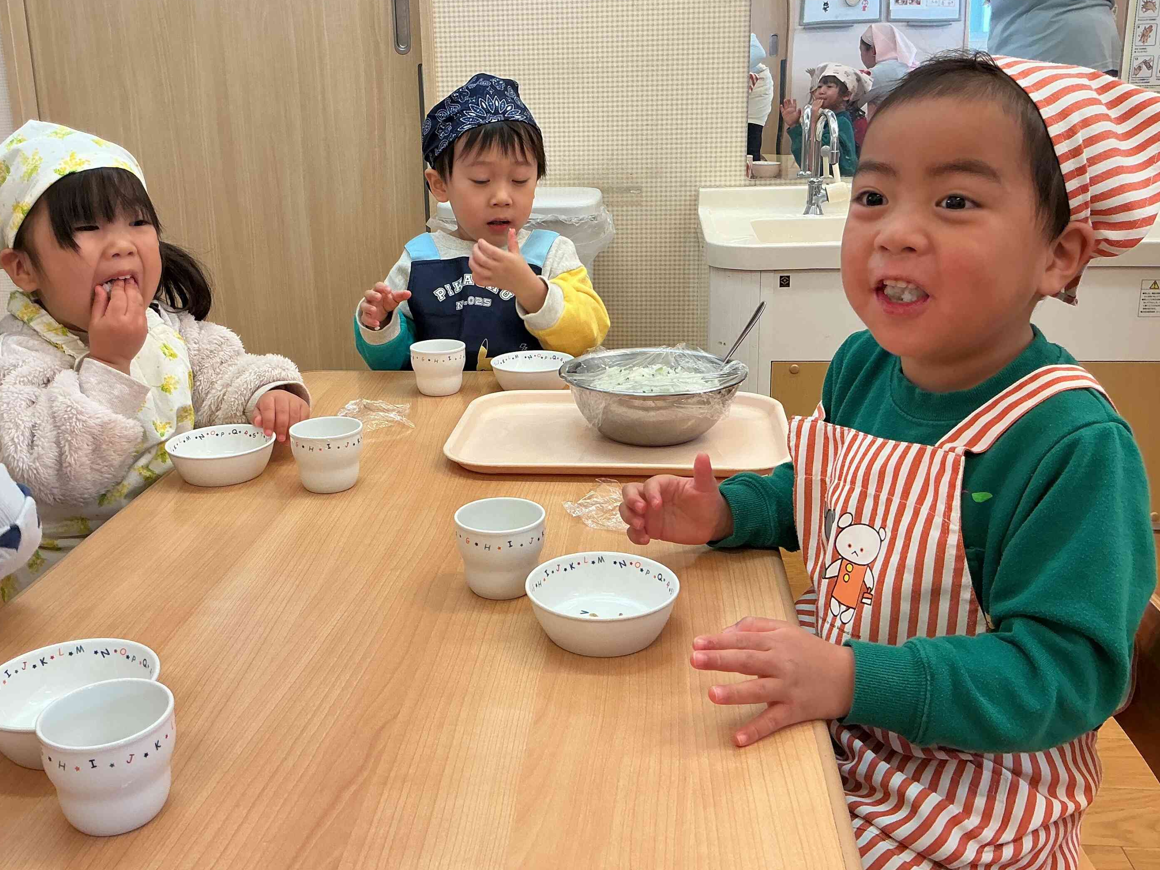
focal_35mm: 34
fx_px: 1139
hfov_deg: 53.9
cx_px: 523
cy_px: 378
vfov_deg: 41.7
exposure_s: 1/60
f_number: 1.8
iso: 40
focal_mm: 3
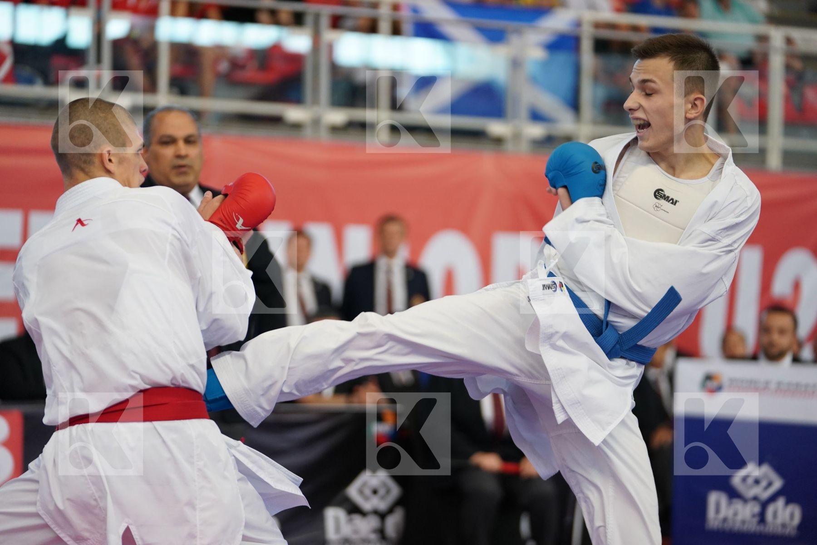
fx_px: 2995
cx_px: 408
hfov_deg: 15.5
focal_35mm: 132
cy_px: 272
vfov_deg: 10.4
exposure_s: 1/1000
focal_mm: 132
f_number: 2.8
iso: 2000
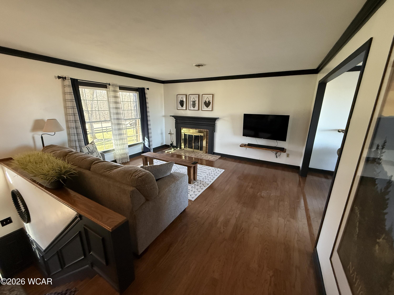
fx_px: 159
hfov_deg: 102.1
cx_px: 197
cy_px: 148
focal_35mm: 14
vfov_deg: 85.7
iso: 500
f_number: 2.2
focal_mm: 2.22
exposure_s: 1/120
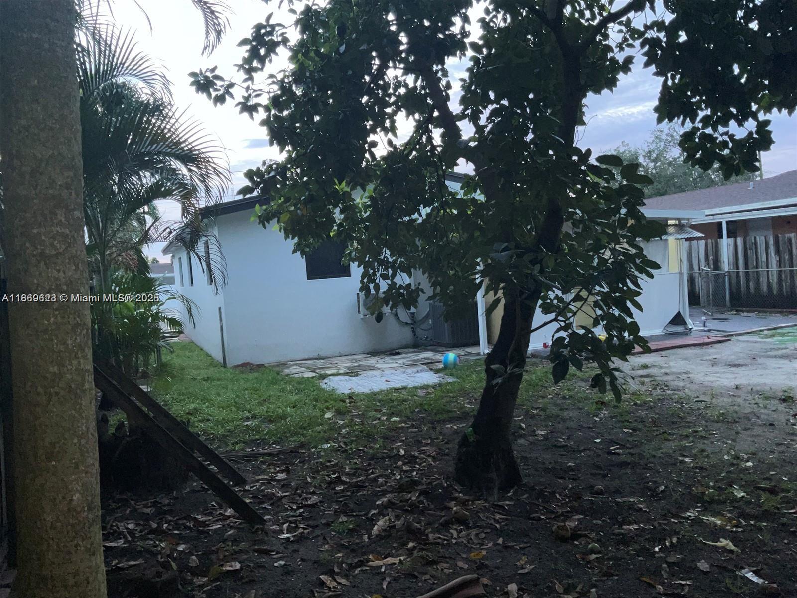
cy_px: 299
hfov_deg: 61.7
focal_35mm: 29
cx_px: 398
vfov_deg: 48.2
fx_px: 668
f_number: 1.8
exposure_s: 1/60
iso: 40
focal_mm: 3
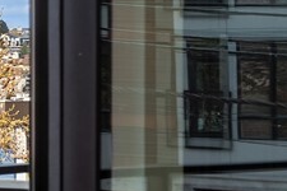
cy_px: 101
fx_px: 1921
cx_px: -779
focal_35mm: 241
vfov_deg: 5.7
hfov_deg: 7.0
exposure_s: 1/80
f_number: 7.1
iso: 100
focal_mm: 32
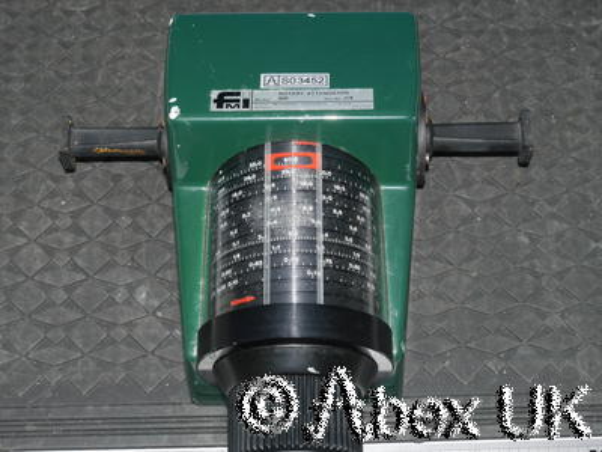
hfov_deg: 26.3
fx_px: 1287
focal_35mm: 74
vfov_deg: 19.9
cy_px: 226
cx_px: 301
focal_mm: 37
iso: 400
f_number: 11
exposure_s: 1/60
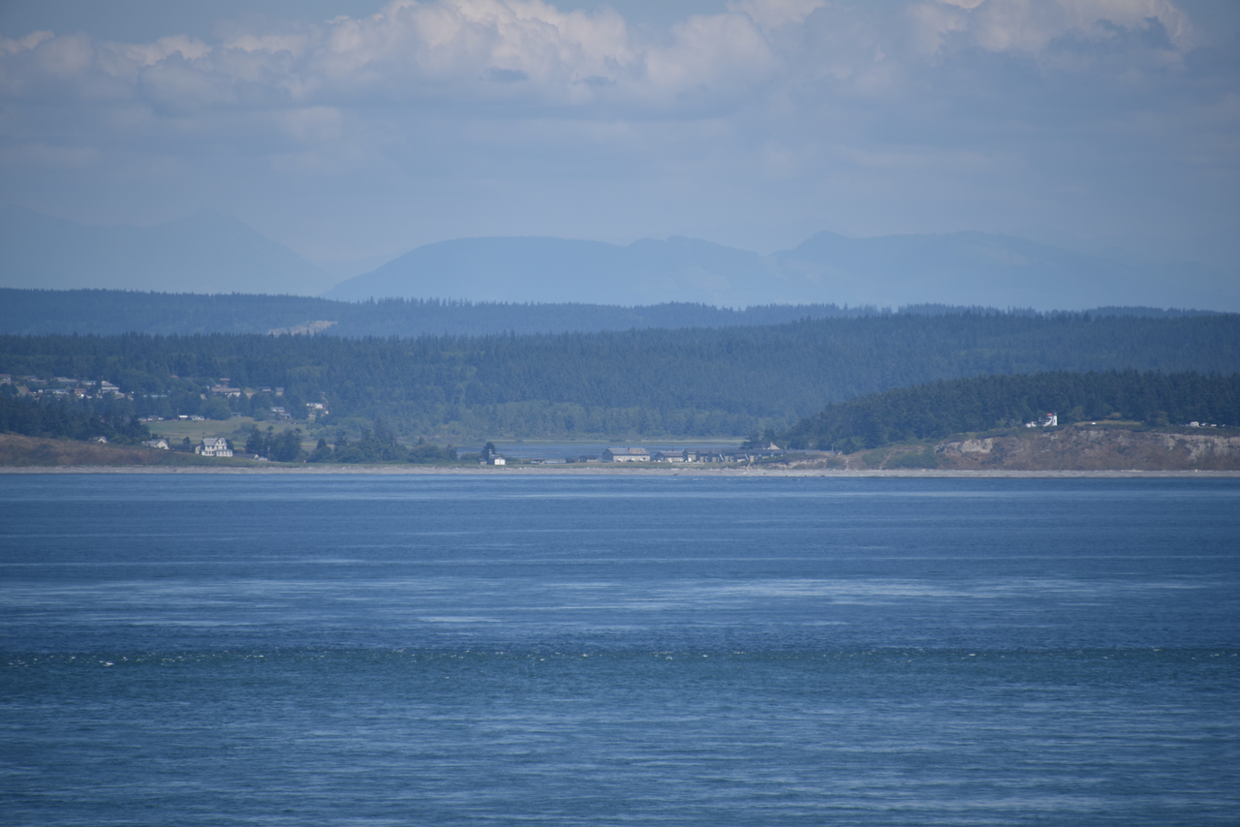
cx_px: 620
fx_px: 10335
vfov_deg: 4.6
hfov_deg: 6.9
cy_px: 414
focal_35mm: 300
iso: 100
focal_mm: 300
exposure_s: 1/640
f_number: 6.3
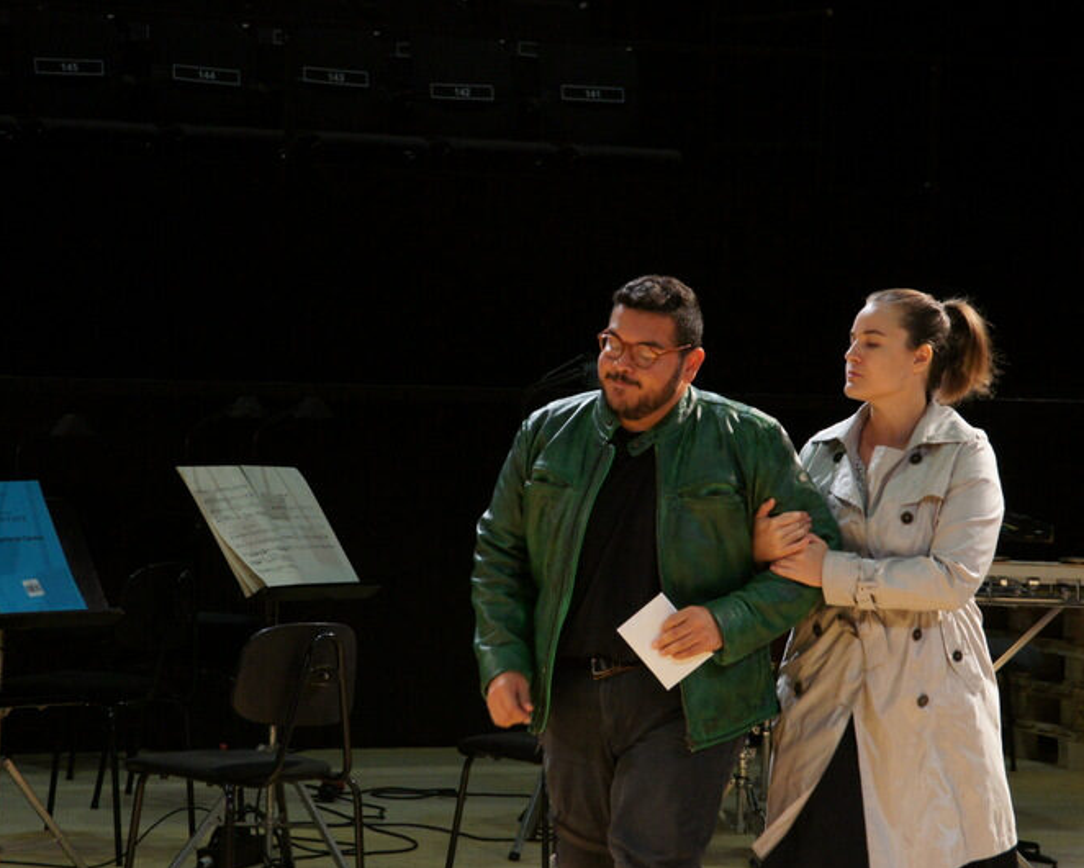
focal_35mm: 145
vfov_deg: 10.7
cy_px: 435
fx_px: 4639
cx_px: 573
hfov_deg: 13.3
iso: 1600
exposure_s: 1/100
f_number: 5.6
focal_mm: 85
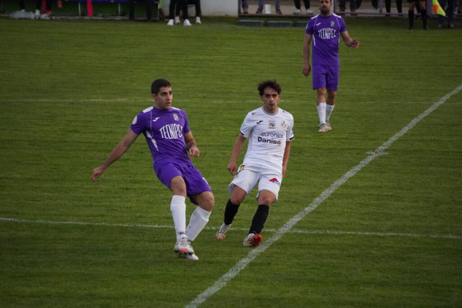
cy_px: 154
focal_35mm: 290
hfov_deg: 7.1
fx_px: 3712
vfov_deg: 4.7
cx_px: 231
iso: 6400
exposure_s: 1/2500
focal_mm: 193
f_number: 6.3
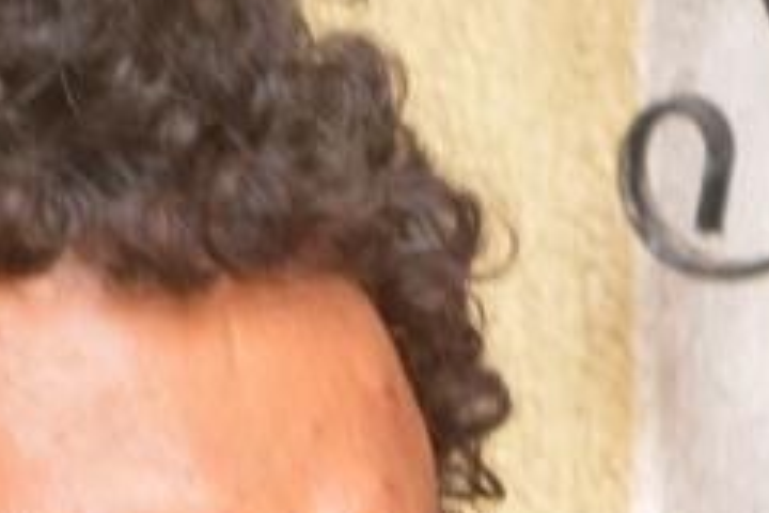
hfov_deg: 1.6
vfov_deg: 1.1
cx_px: 138
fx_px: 27297
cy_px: 986
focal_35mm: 1278
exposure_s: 1/60
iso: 400
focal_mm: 200
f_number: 5.6
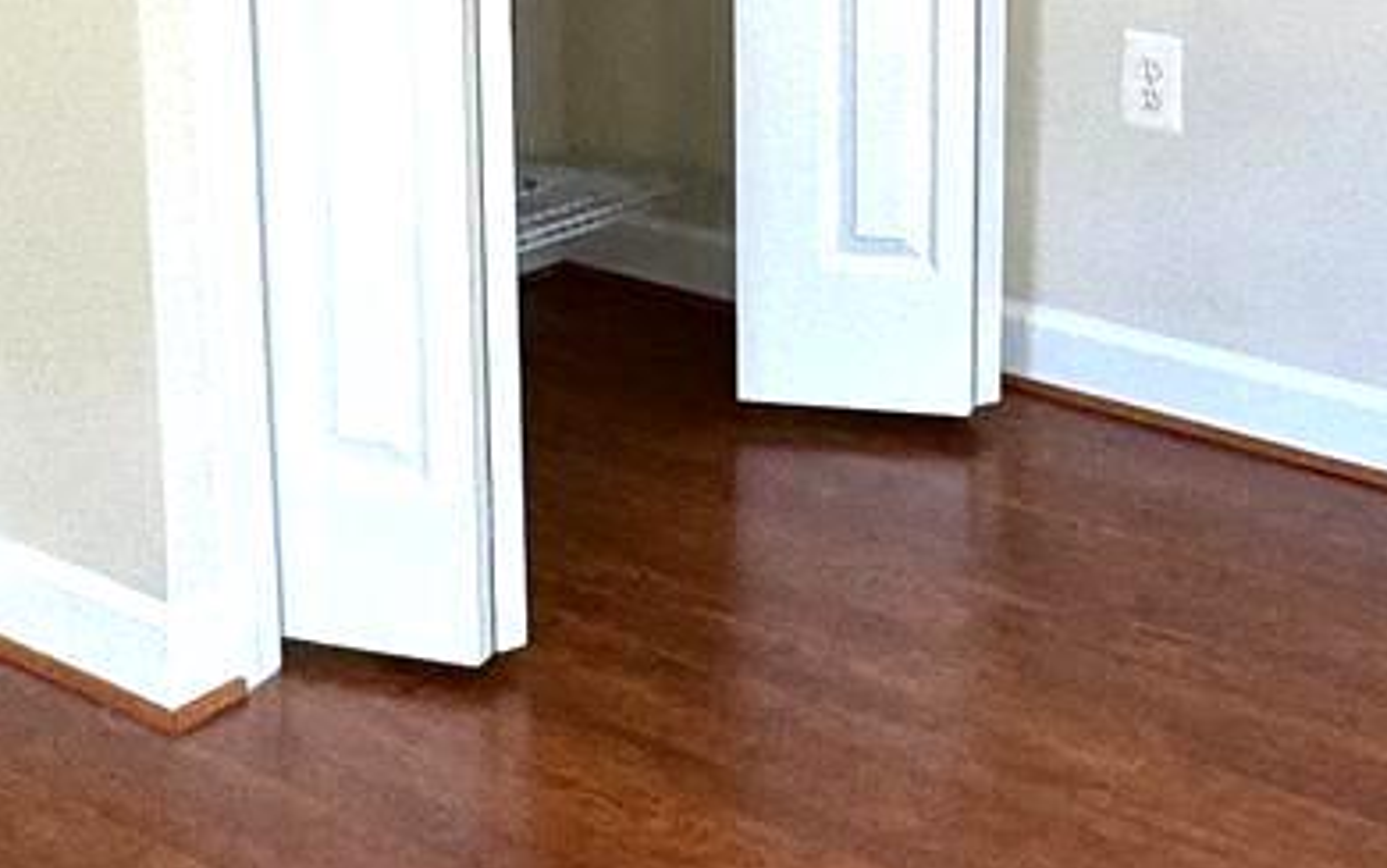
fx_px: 2949
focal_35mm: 78
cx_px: 850
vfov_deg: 16.2
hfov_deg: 26.4
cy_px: -117
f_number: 2.2
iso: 100
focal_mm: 2.22
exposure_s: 1/120
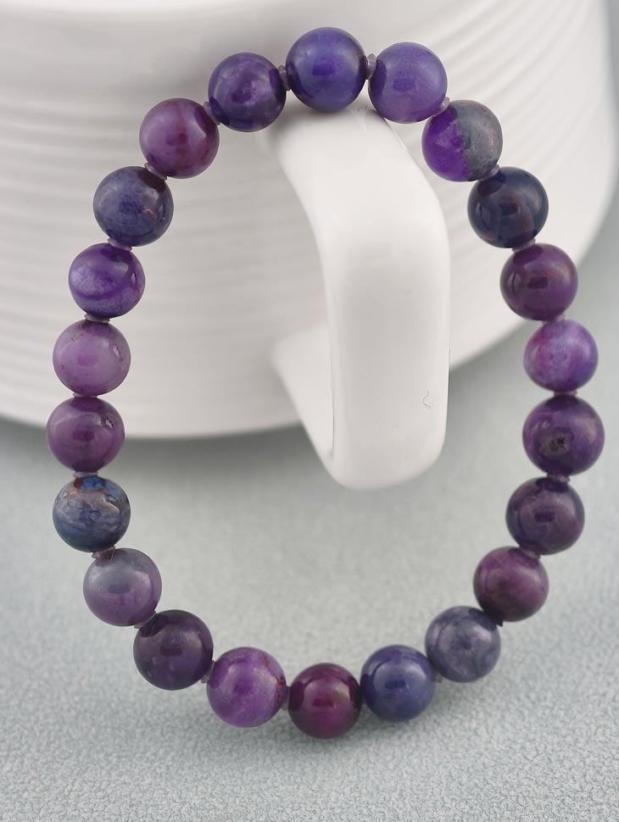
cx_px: 341
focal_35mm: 101
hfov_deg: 14.7
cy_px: 422
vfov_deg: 19.4
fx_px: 2403
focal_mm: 22.48
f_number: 2.67
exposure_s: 1/160
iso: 125
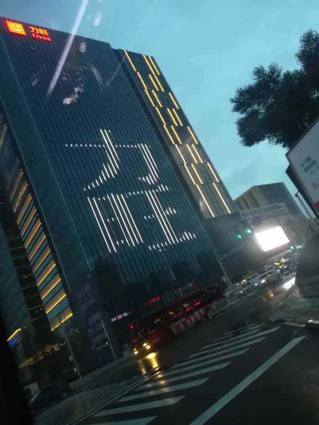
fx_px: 319
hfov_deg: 53.1
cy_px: 212
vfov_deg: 67.3
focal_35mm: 26
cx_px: 160
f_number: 2.2
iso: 320
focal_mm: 3.83
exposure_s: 1/33.3
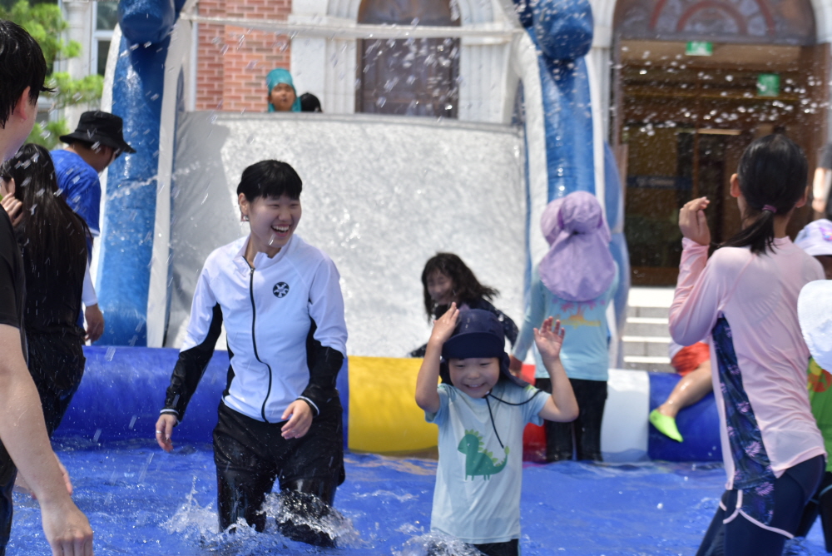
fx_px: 2705
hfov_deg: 17.5
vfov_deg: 11.7
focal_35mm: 117
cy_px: 278
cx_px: 416
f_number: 8
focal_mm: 78
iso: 280
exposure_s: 1/250
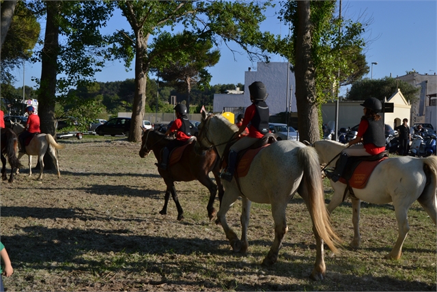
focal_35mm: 45
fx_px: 546
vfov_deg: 29.9
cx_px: 218
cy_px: 146
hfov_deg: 43.6
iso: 200
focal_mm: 30
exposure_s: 1/200
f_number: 13
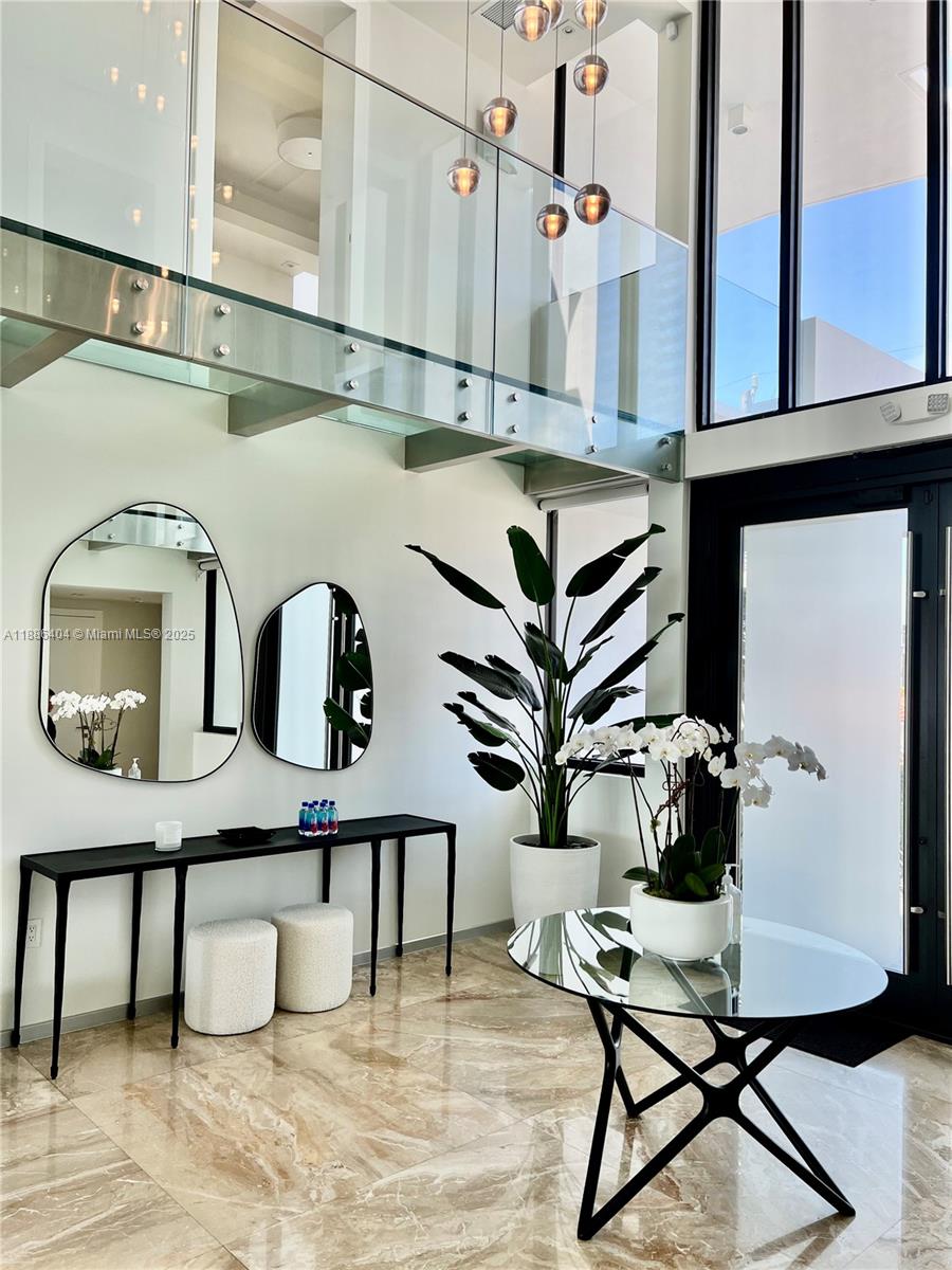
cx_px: 476
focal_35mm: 26
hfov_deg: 53.1
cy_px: 635
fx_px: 953
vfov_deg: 67.3
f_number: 1.5
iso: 50
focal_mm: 5.7
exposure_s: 1/424
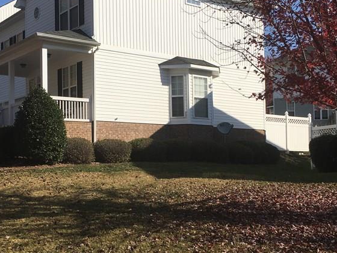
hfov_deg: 36.1
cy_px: 148
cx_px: 149
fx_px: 516
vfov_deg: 27.5
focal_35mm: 53
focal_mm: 4.15
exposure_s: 1/2079
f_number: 2.2
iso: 25
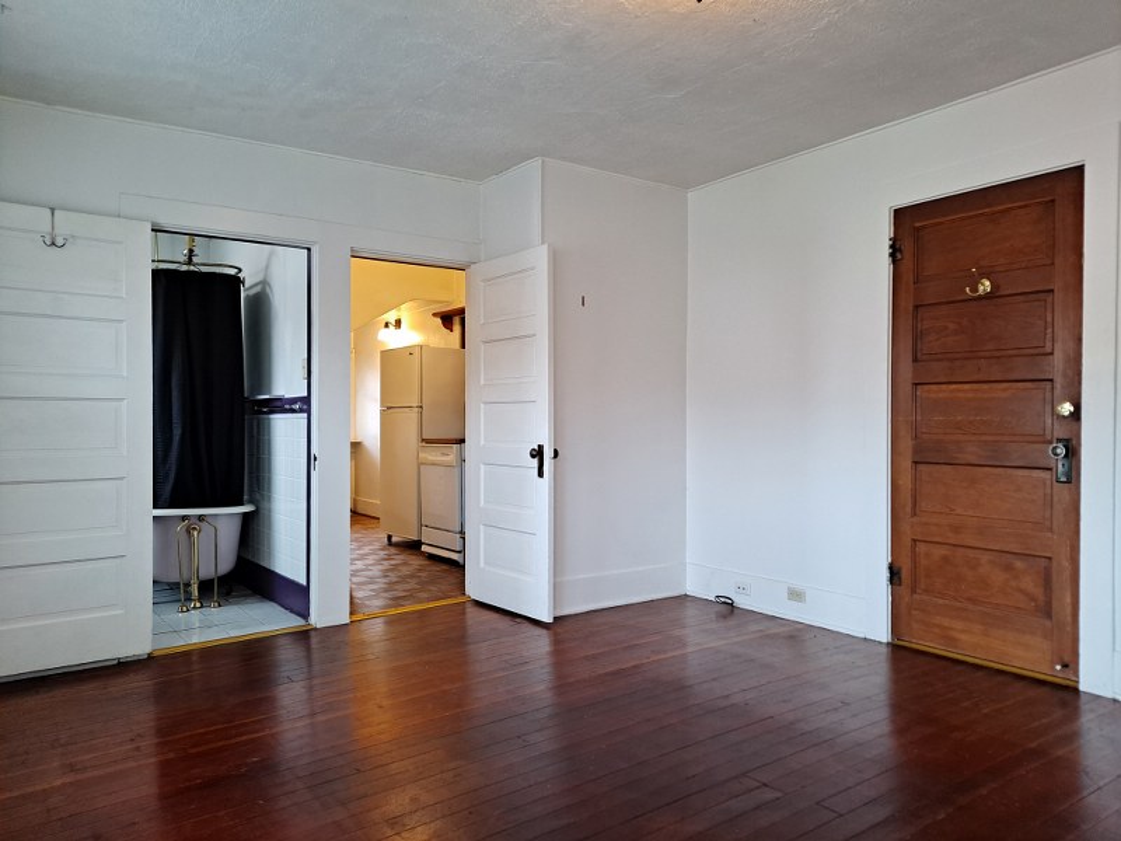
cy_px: 420
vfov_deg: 54.9
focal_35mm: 25
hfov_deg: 69.4
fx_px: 810
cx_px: 560
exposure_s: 1/60
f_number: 2
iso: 250
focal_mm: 4.6
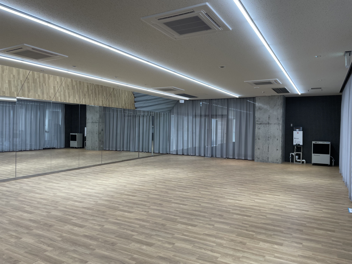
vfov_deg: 53.1
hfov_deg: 67.3
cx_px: 176
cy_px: 132
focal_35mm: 26
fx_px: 264
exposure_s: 1/122
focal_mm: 4.2
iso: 50
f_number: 1.6
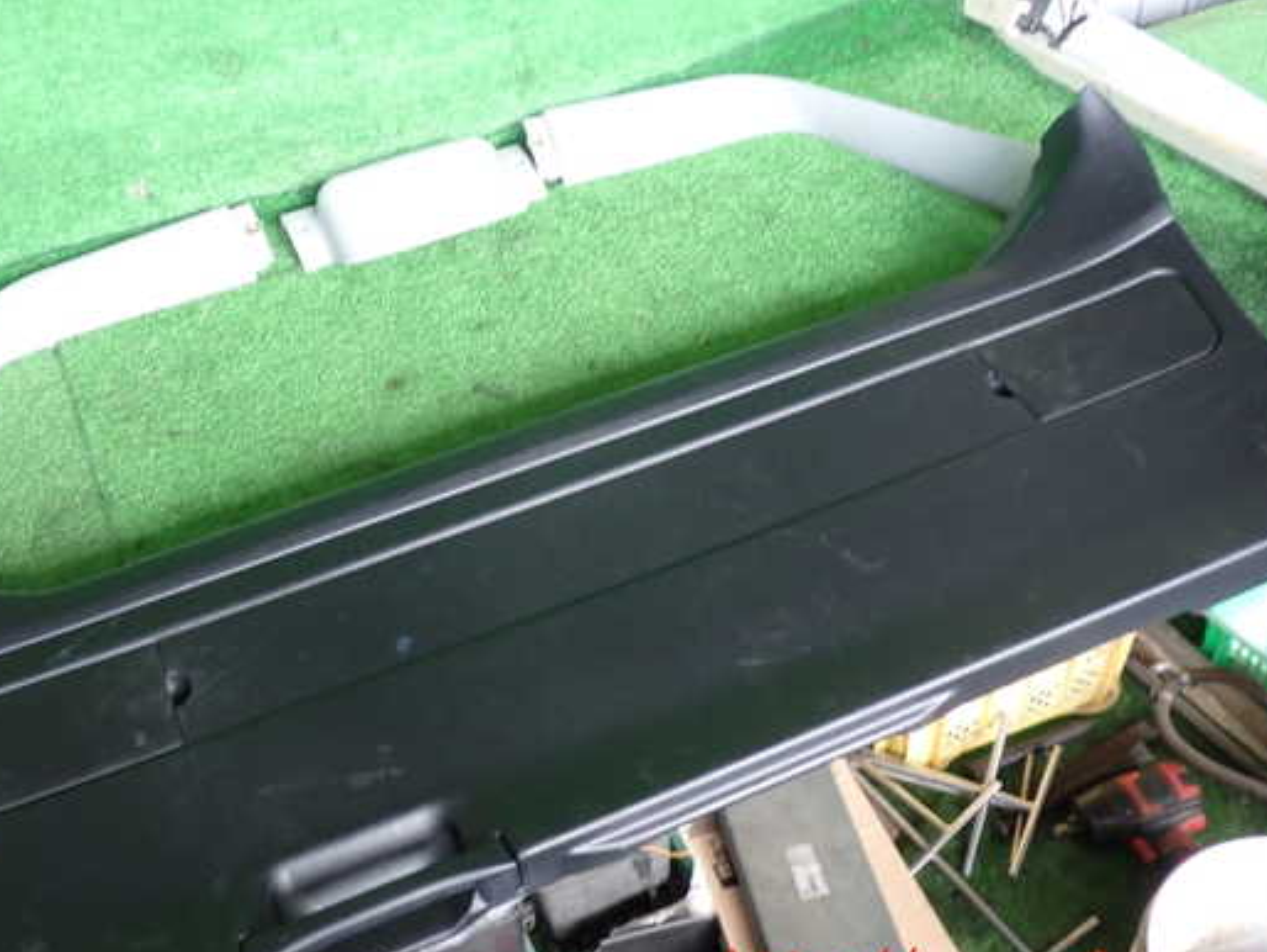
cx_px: 545
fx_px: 1282
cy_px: 451
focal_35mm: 35
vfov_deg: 40.7
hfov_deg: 52.4
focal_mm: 5.4
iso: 200
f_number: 2.3
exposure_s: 1/30
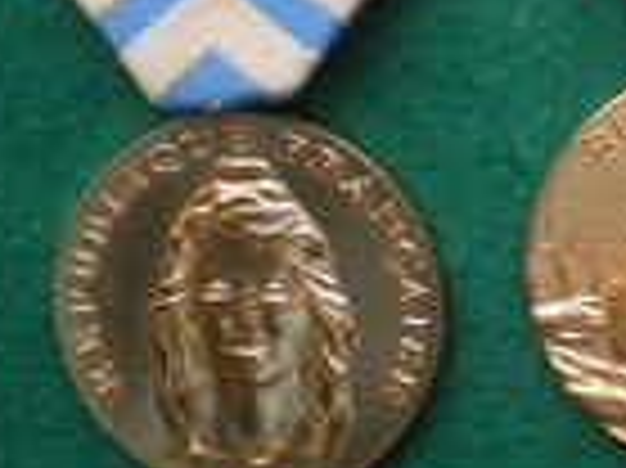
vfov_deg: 11.2
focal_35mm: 131
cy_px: 45
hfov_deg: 14.1
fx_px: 2367
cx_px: 941
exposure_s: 1/50
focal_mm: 6.3
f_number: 3.1
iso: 125
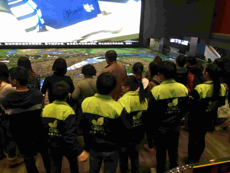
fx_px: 193
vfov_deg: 48.2
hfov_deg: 61.7
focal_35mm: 29
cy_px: 86
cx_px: 115
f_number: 2.2
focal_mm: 4.15
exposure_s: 1/25
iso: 320
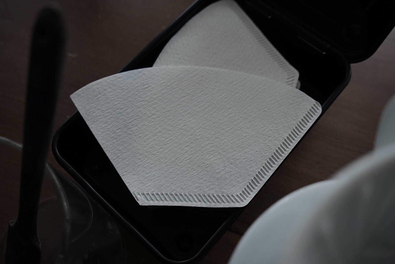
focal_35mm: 34
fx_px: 373
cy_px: 132
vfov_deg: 38.9
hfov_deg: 55.8
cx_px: 198
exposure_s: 1/8
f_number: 2.8
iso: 80
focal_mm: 12.35
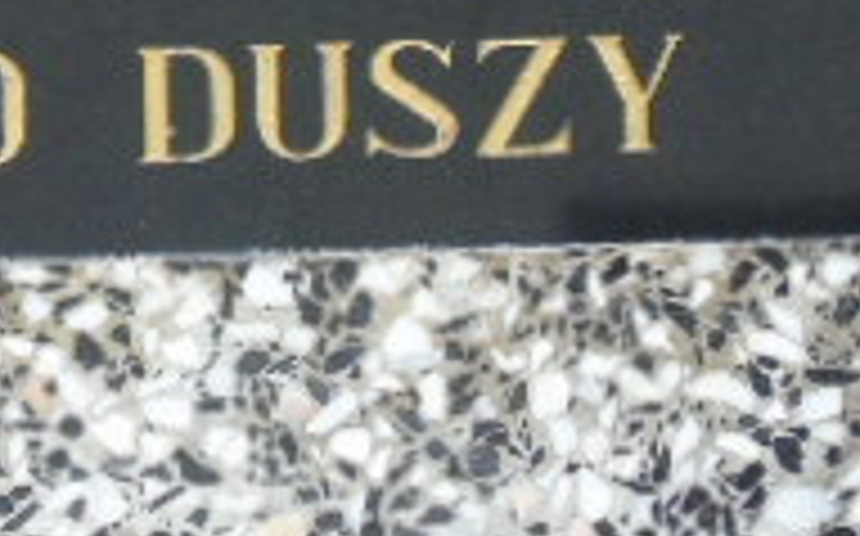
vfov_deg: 2.3
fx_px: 13488
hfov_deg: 3.6
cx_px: -144
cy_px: -104
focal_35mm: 576
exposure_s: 1/125
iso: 320
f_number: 4.9
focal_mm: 29
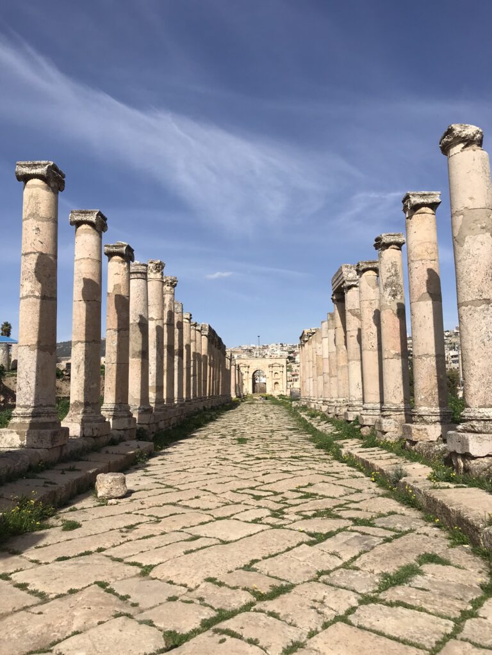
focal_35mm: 28
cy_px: 328
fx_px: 531
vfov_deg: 63.4
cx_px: 246
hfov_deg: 49.7
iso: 20
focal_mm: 3.99
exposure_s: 1/3546
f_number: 1.8
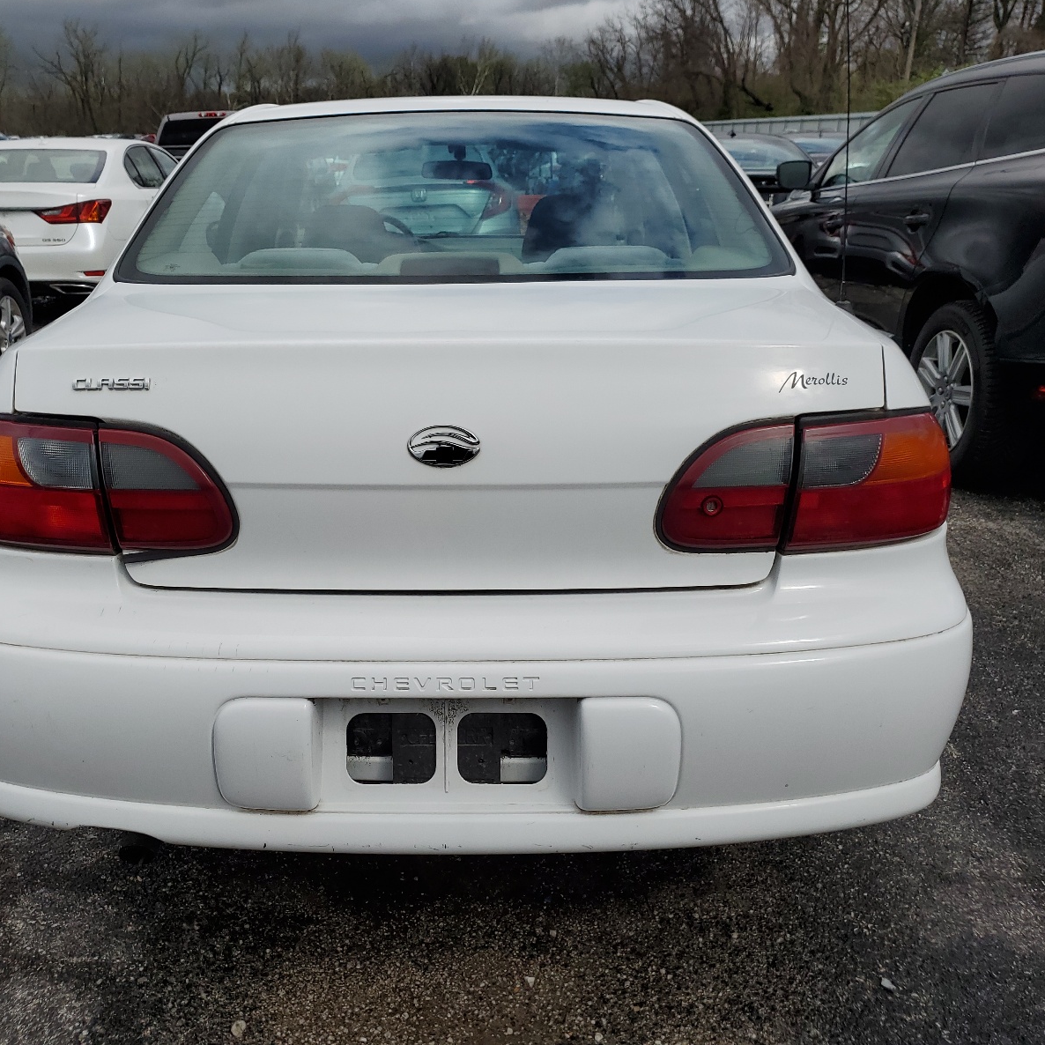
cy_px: 517
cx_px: 456
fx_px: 1059
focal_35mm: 31
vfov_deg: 52.5
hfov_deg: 52.4
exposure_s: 1/5000
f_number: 1.5
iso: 50
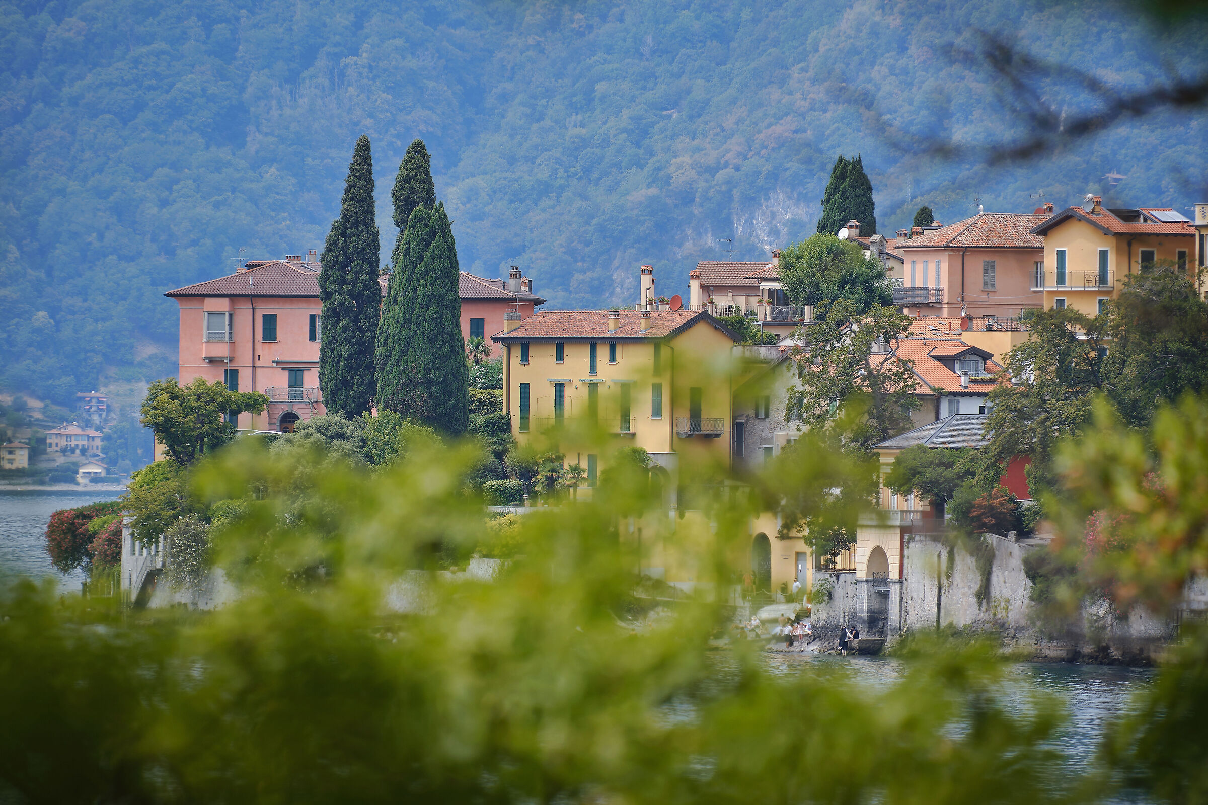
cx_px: 604
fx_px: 14562
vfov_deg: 3.2
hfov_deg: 4.8
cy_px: 402
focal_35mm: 434
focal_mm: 289.3
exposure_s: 1/125
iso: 200
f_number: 8
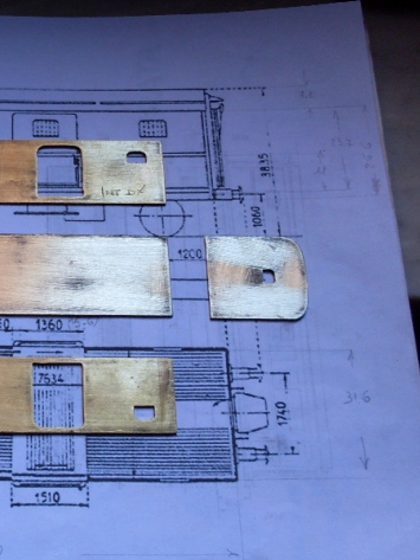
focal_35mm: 65
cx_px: -21
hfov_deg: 21.6
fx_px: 1051
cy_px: 236
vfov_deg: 29.8
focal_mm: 6.3
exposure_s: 1/90
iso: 80
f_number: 2.8
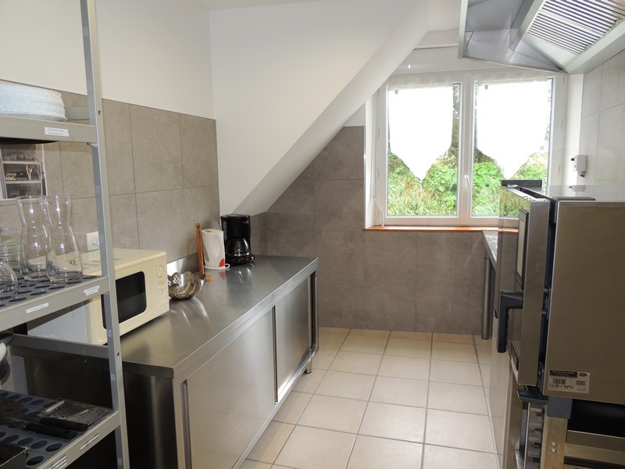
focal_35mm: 24
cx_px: 312
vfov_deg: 56.8
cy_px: 234
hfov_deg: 71.6
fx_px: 433
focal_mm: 4.3
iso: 200
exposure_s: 1/40
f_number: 3
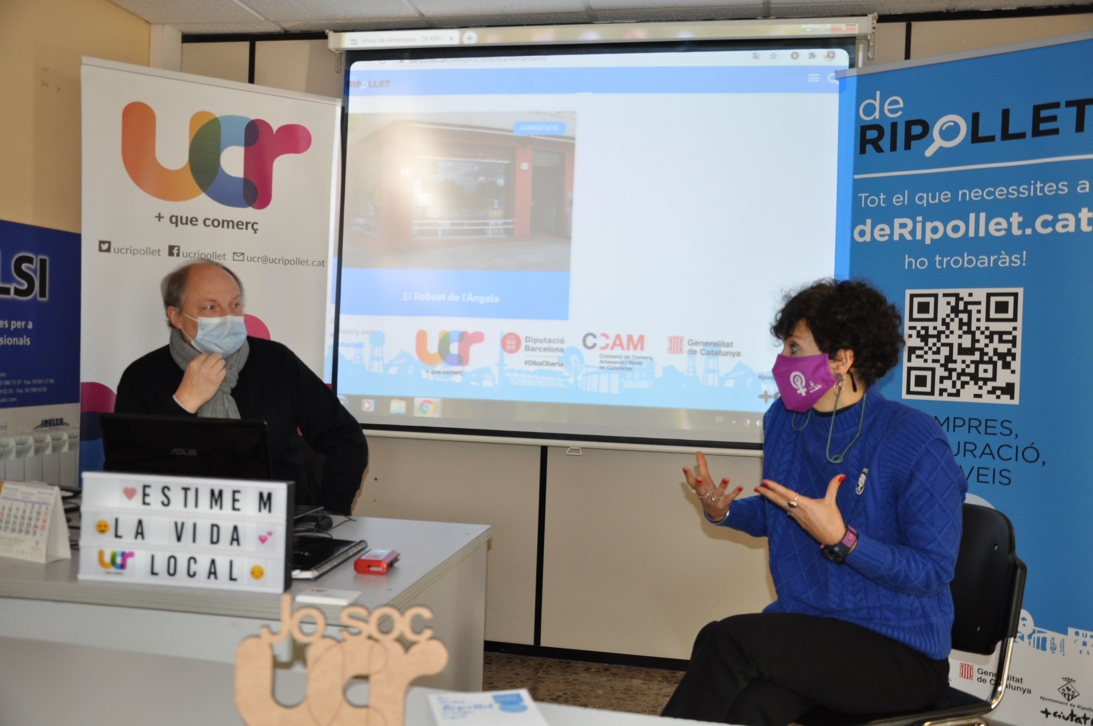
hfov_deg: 57.3
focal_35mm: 33
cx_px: 546
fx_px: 1001
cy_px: 363
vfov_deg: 39.9
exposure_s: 1/125
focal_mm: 22
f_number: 3.8
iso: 800
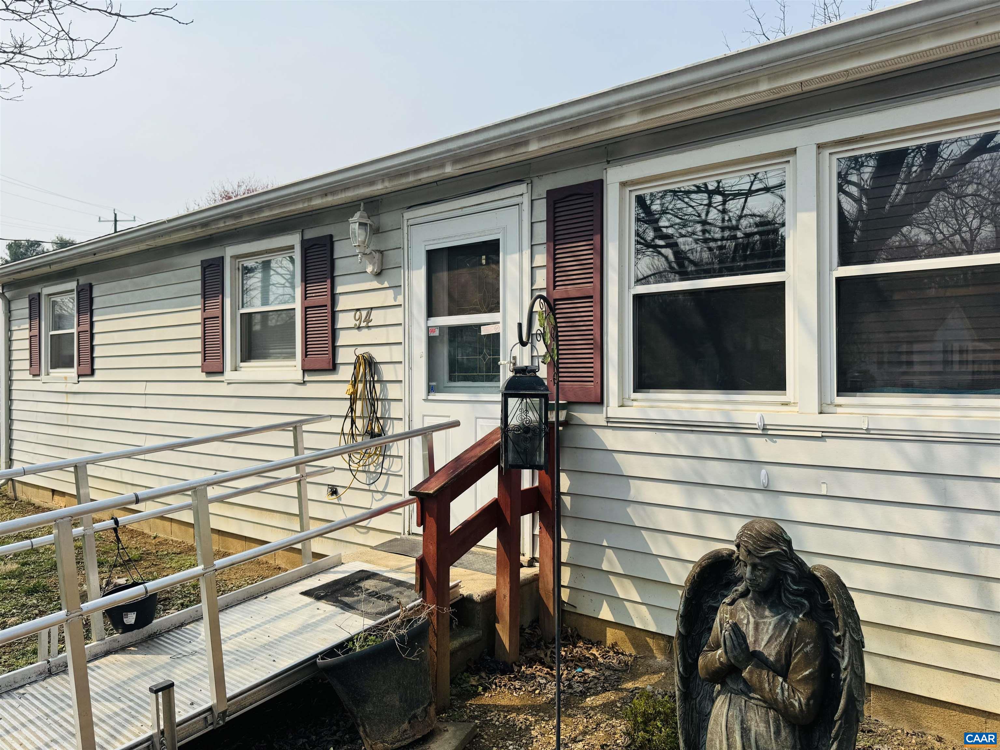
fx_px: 693
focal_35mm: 24
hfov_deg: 71.6
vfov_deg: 56.8
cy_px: 375
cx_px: 500
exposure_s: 1/4950
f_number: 1.78
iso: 80
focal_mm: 6.76
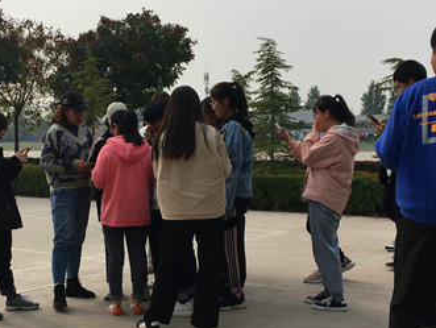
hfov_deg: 34.1
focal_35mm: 56
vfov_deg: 26.1
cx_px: 162
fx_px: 706
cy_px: 188
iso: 25
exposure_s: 1/2024
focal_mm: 4.15
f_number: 2.2
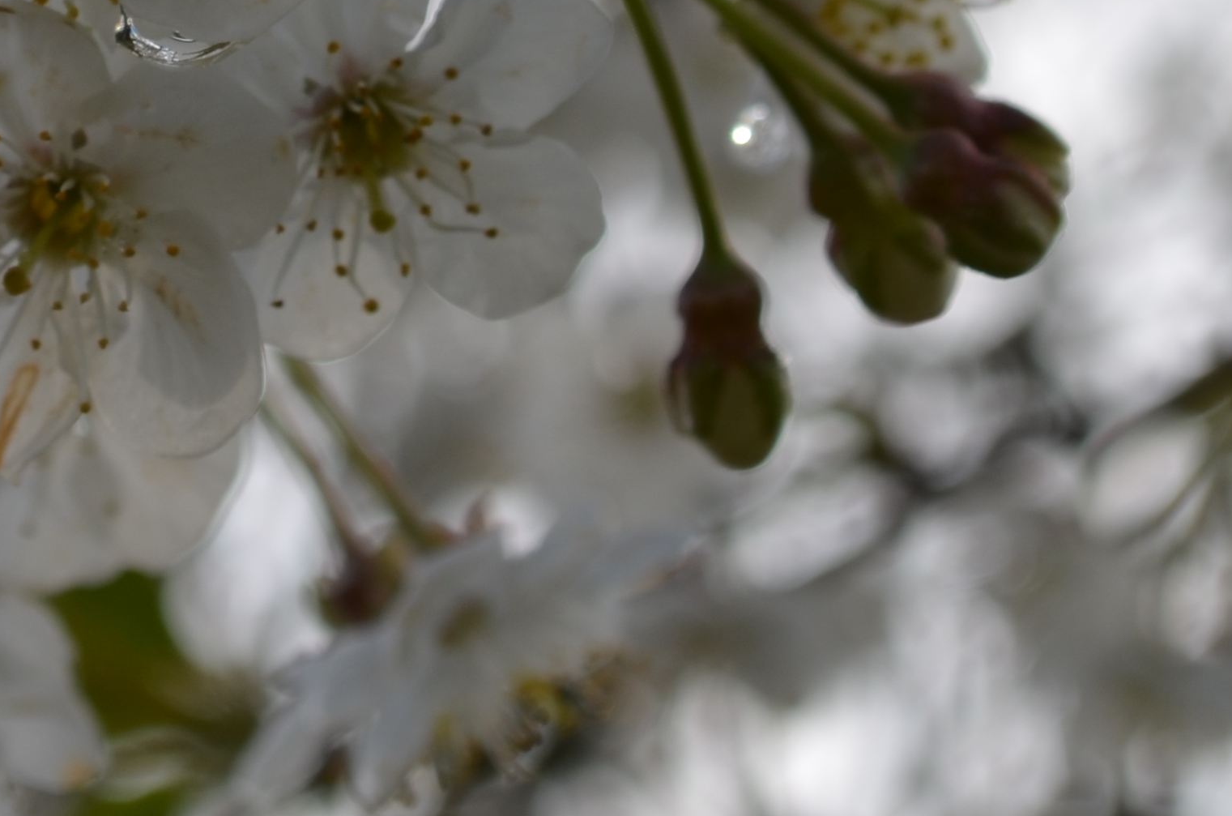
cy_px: -254
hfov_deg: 8.5
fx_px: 8298
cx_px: 36
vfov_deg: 5.6
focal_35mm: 243
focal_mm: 50
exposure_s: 1/320
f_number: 8
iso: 100
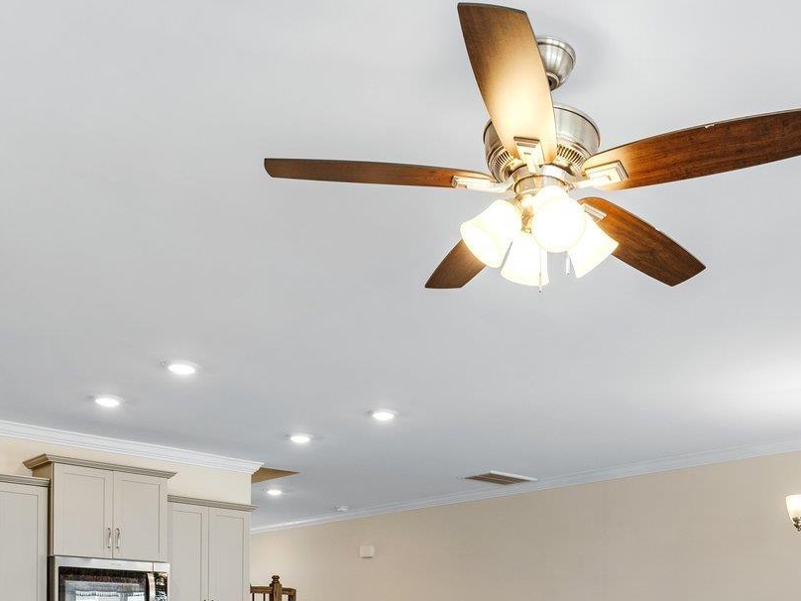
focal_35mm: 39
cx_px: 537
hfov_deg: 47.1
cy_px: 652
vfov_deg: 32.6
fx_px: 902
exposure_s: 1/10
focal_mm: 16
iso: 250
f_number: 9
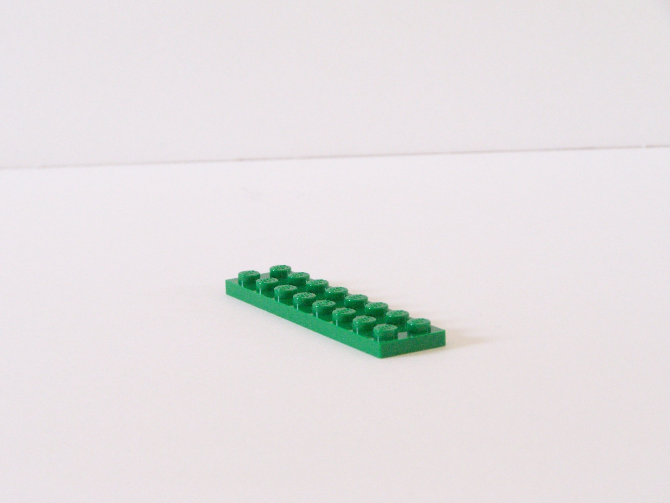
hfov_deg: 15.4
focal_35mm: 128
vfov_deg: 11.6
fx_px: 2477
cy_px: 252
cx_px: 335
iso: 400
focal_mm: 21.2
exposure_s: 1/20
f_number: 5
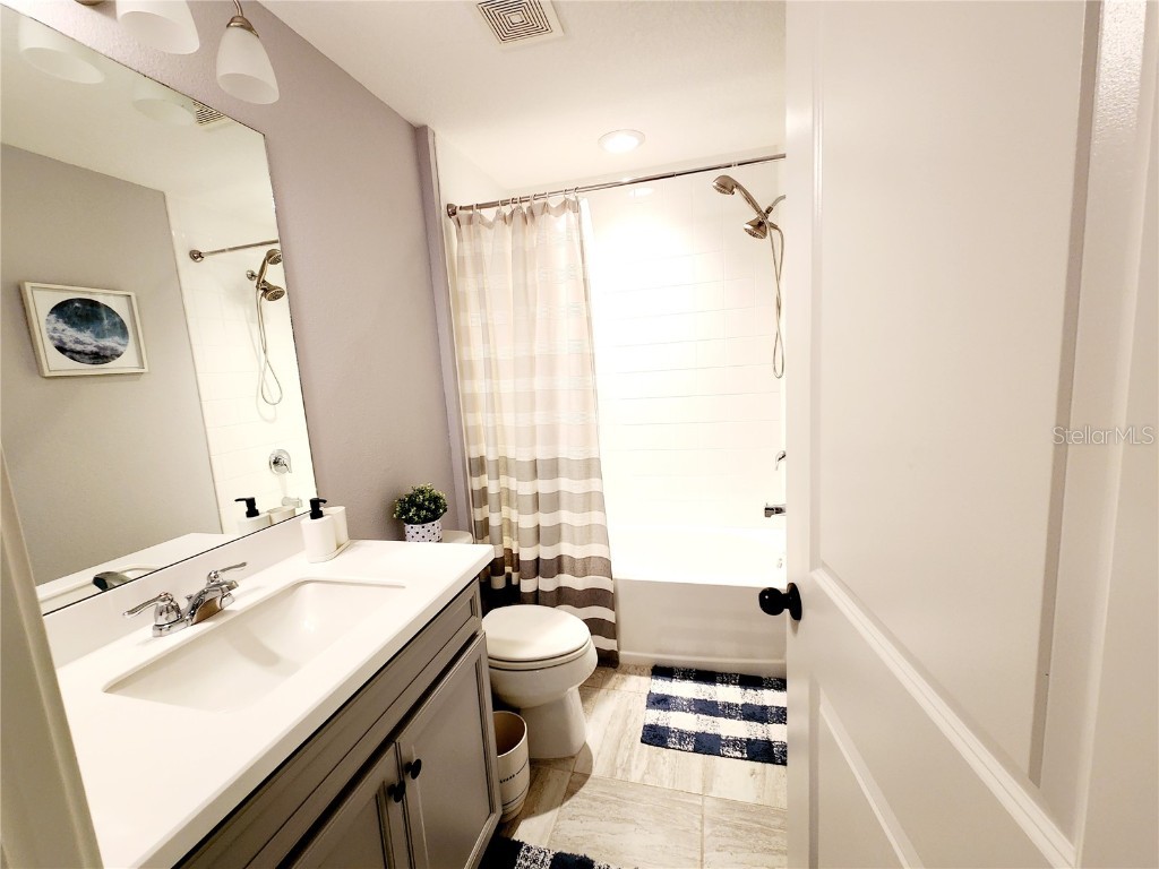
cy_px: 434
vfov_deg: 89.9
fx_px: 435
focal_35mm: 13
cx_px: 580
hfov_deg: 106.2
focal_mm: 2.2
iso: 200
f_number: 2.2
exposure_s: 1/60
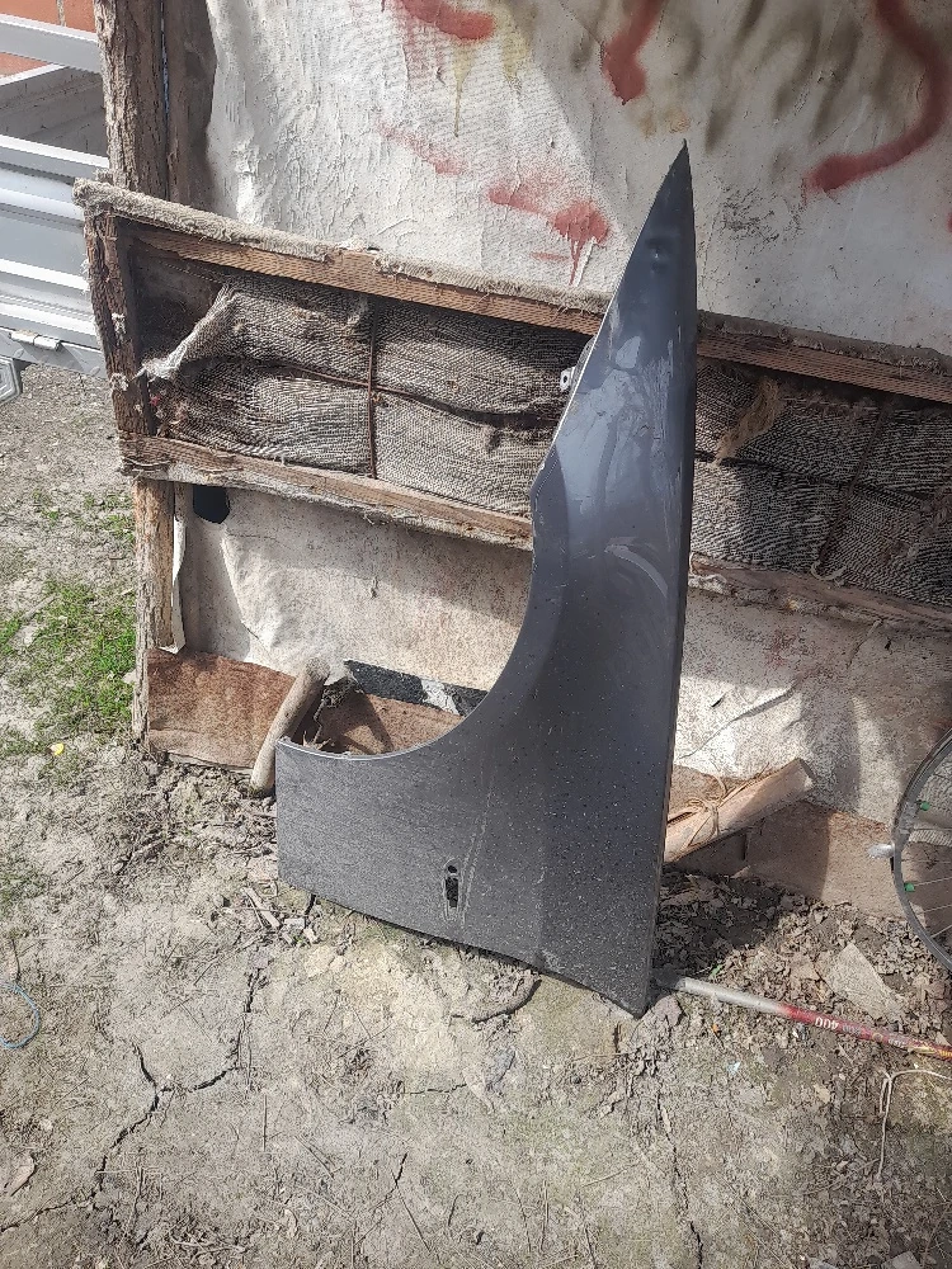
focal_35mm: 25
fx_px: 917
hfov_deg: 54.9
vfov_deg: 69.4
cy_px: 634
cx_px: 476
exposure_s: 1/217
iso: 20
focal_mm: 4.6
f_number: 2
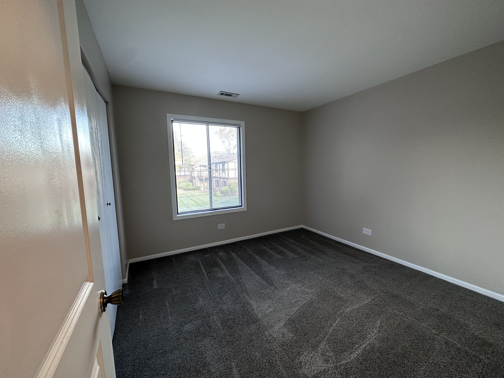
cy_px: 189
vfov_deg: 85.7
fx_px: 204
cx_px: 252
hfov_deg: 102.1
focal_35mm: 14
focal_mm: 2.22
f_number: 2.2
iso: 160
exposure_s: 1/60
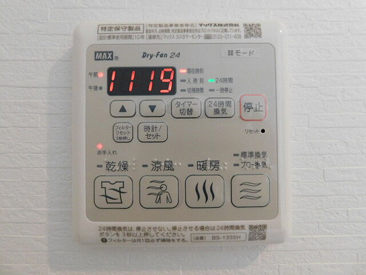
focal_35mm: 23
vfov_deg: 58.9
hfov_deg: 73.9
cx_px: 183
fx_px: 243
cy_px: 138
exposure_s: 1/30
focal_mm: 4
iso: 320
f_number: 3
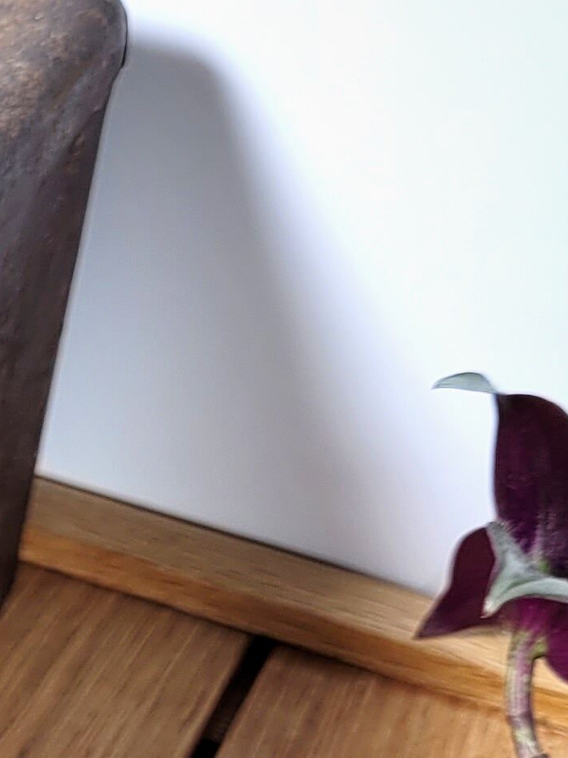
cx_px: -594
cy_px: 784
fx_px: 2450
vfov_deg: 17.1
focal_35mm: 112
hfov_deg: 11.7
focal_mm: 5.4
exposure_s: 1/223
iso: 40
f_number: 1.8
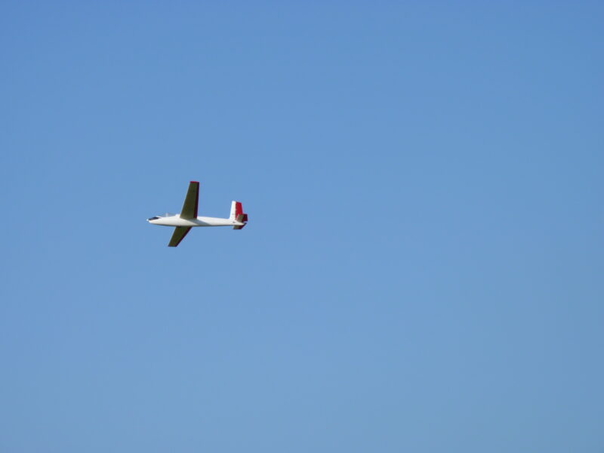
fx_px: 3141
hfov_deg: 11.0
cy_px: 226
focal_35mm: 180
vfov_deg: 8.2
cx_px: 302
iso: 80
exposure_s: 1/640
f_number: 4.5
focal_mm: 32
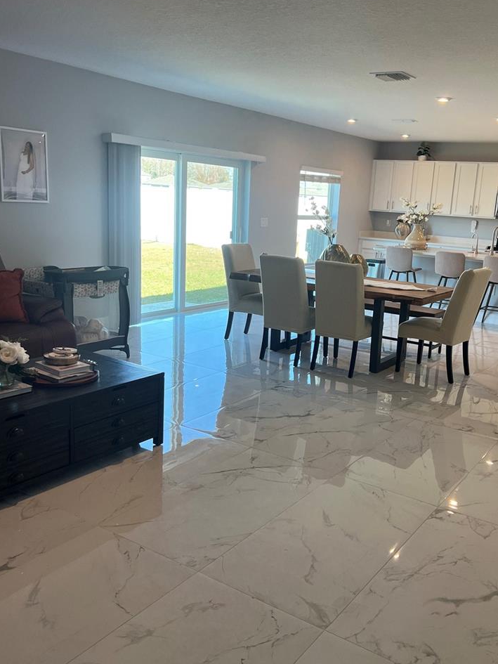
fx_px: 633
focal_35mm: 33
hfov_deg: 42.8
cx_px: 289
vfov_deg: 55.3
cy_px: 344
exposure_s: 1/126
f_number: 1.5
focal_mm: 5.7
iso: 64
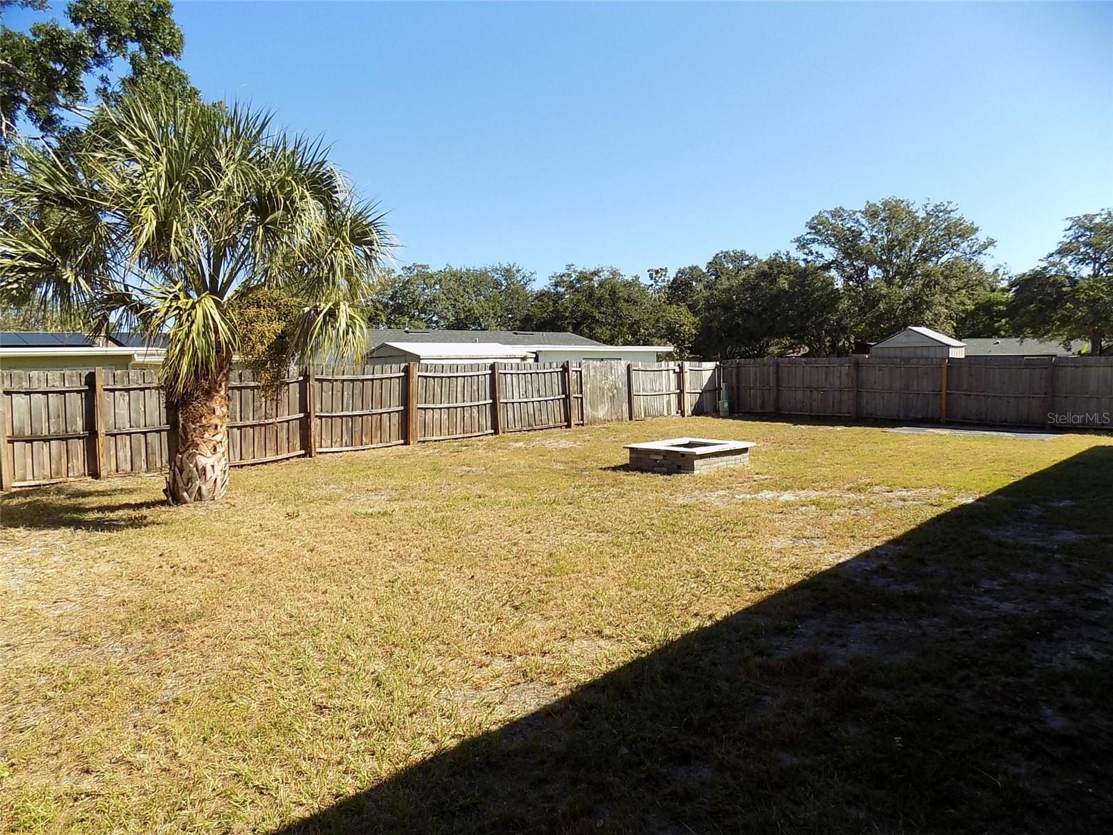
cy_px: 418
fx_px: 740
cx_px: 556
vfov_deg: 58.9
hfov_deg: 73.9
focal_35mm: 23
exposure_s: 1/640
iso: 80
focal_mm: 4
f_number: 3.1
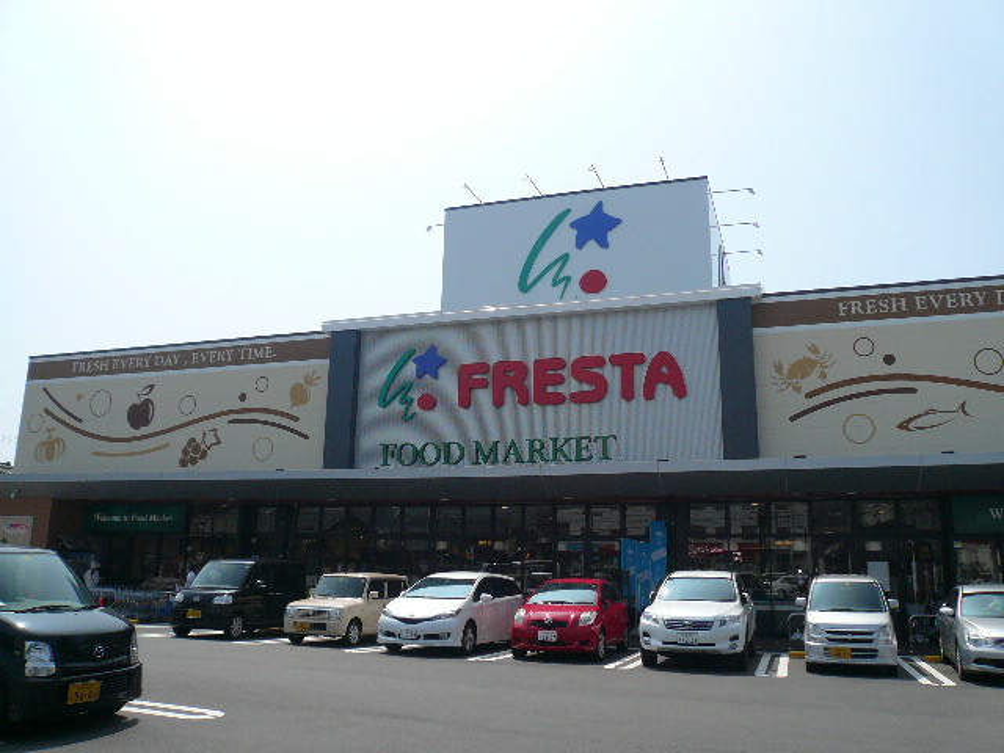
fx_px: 812
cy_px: 376
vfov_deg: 49.7
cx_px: 502
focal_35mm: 28
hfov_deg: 63.4
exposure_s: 1/320
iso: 100
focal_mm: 4.6
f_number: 8
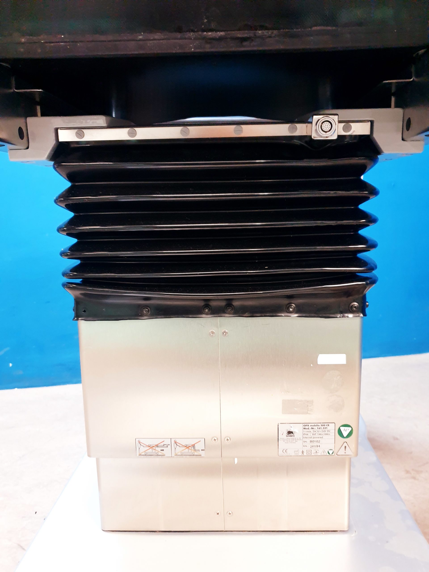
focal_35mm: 26
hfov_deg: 53.1
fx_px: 430
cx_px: 214
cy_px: 286
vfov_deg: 67.3
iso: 320
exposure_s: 1/33
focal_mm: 4.3
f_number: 1.5
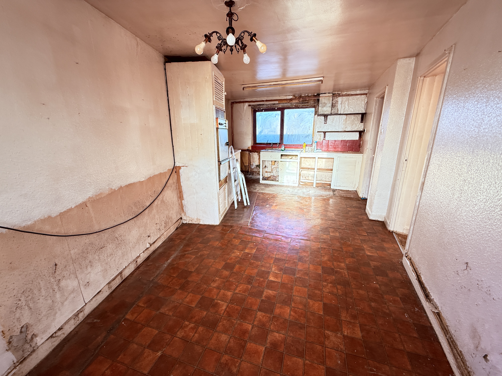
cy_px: 188
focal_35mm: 14
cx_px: 251
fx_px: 203
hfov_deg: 102.1
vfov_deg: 85.7
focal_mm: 2.22
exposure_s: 1/99
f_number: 2.2
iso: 160
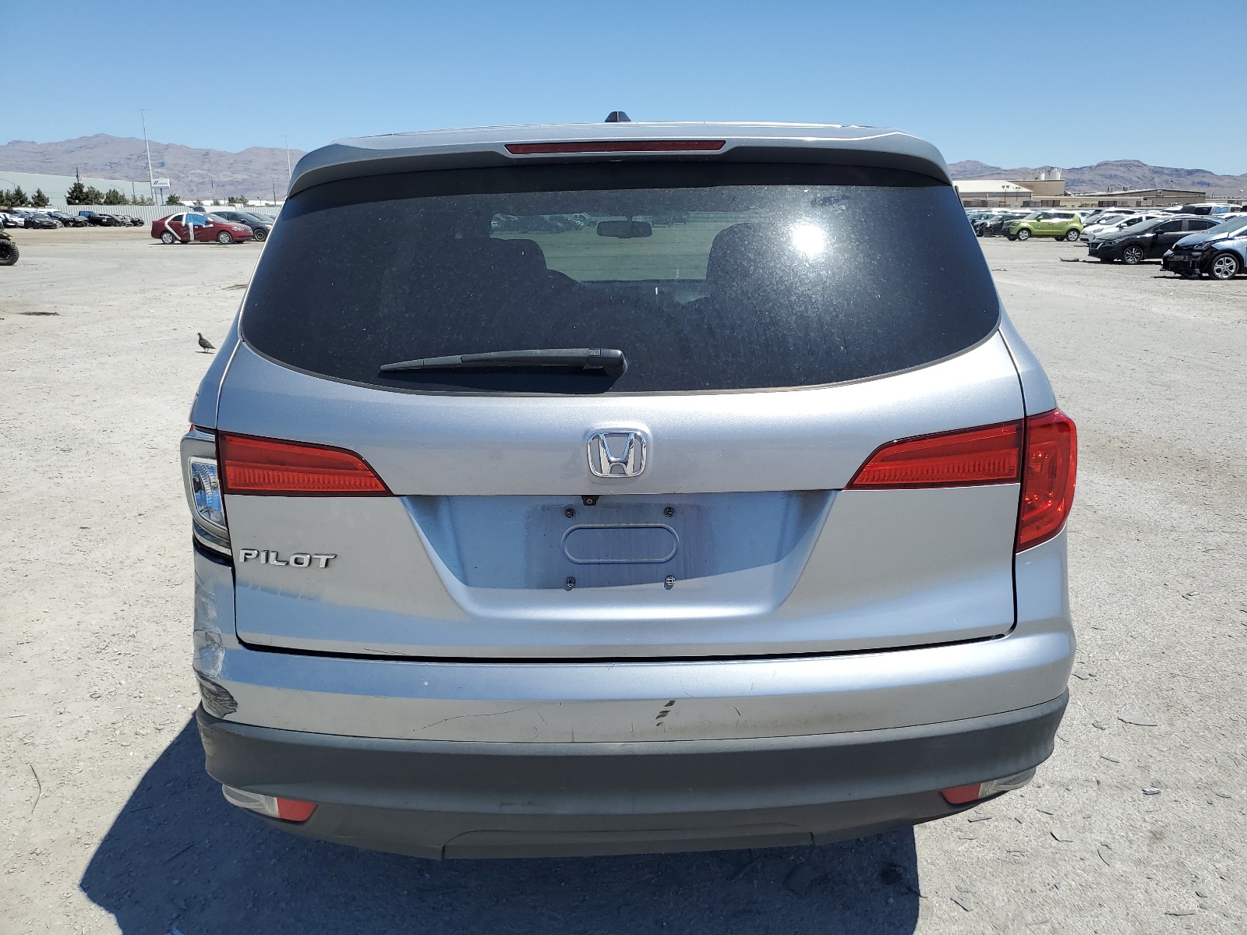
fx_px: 937
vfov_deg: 53.1
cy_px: 468
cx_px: 624
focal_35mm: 26
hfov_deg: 67.3
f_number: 1.5
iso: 50
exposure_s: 1/3333
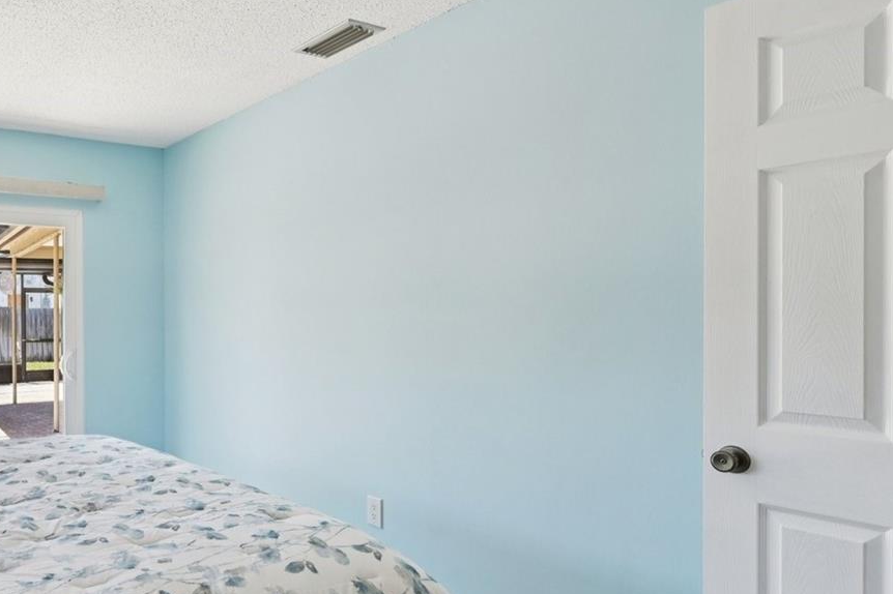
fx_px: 645
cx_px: 169
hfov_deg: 63.0
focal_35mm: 26
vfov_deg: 49.4
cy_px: 330
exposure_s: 1/60
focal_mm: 14
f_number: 8
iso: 400
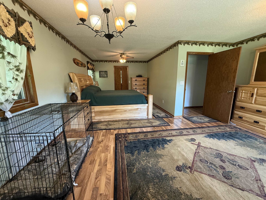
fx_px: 108
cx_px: 133
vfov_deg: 85.7
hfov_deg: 102.1
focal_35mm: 14
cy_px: 100
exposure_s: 1/60
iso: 400
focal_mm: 2.22
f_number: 2.2
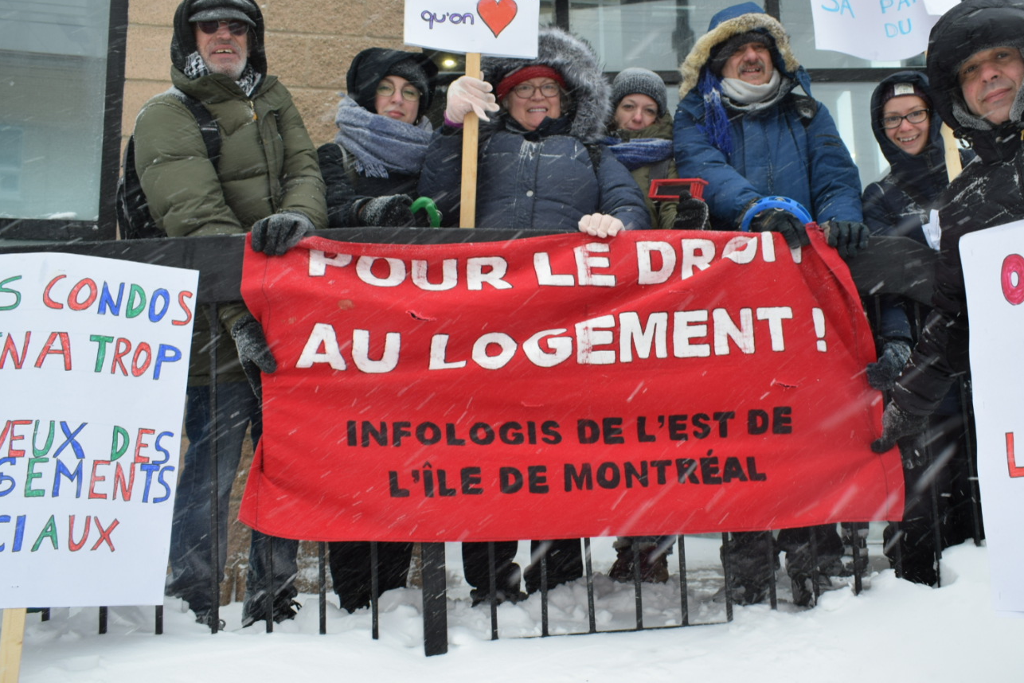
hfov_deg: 55.5
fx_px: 967
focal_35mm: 34
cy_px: 317
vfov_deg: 38.9
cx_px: 591
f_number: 5.6
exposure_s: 1/160
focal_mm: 18
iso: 200
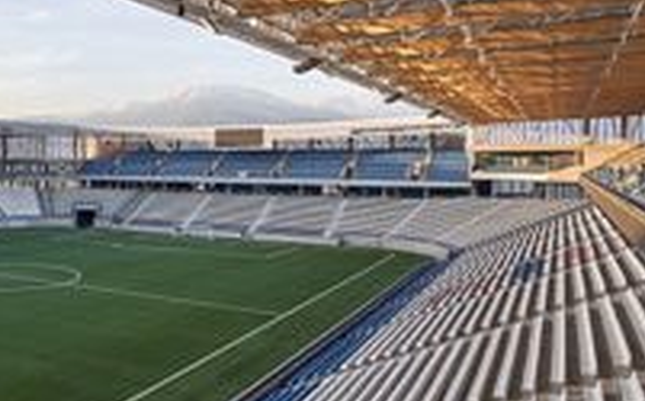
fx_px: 667
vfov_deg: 33.4
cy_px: 180
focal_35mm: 38
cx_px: 74
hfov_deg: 46.9
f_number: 11
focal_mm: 17
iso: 800
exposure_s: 1/200
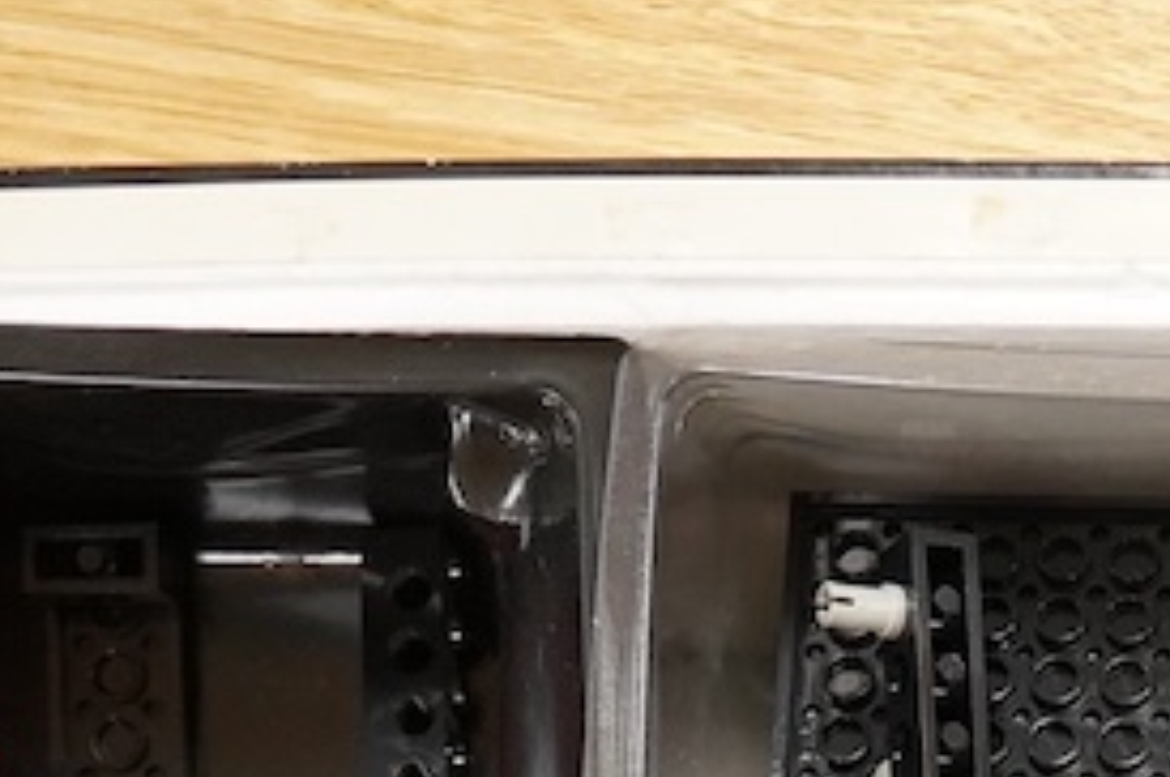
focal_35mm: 185
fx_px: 6005
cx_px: 1629
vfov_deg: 7.1
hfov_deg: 10.8
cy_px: 1541
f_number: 6.3
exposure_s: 1/160
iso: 2500
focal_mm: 30
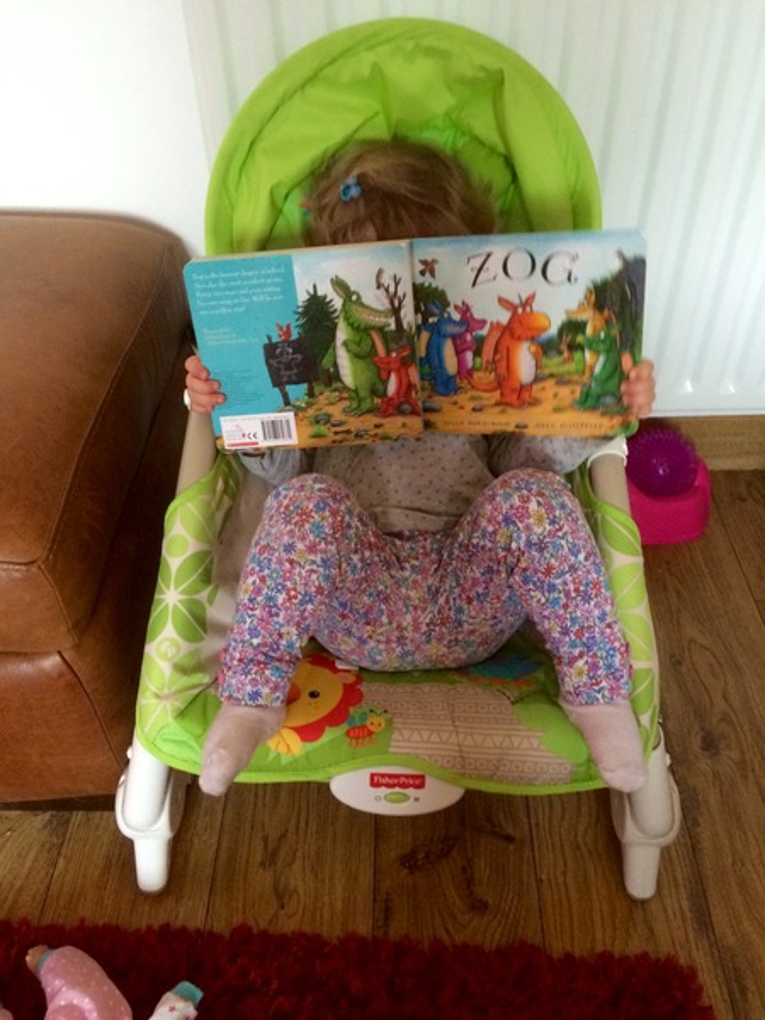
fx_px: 855
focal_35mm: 29
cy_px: 510
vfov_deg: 61.7
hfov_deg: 48.2
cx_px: 382
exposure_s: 1/20
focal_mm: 4.15
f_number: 2.2
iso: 320
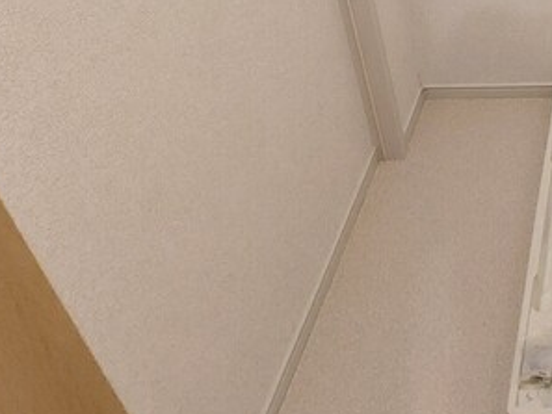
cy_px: -169
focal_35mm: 42
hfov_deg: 35.4
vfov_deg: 26.9
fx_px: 670
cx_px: 660
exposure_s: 1/24
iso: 400
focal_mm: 1.74
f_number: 2.2
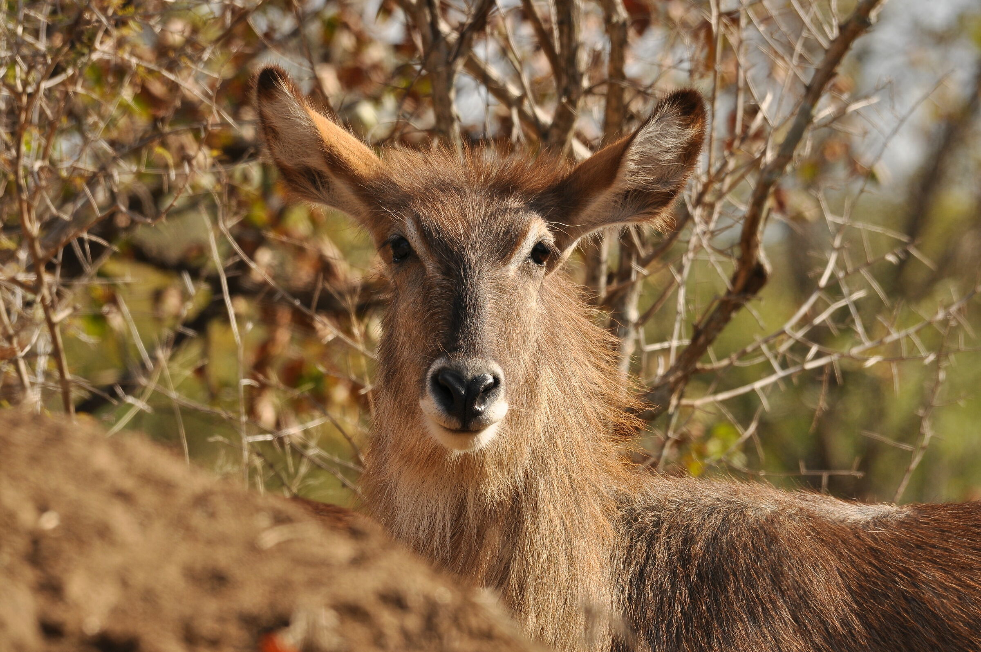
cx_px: 490
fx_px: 13472
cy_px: 326
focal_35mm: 495
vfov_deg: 2.8
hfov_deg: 4.2
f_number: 8
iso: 200
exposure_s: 1/500
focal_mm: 330
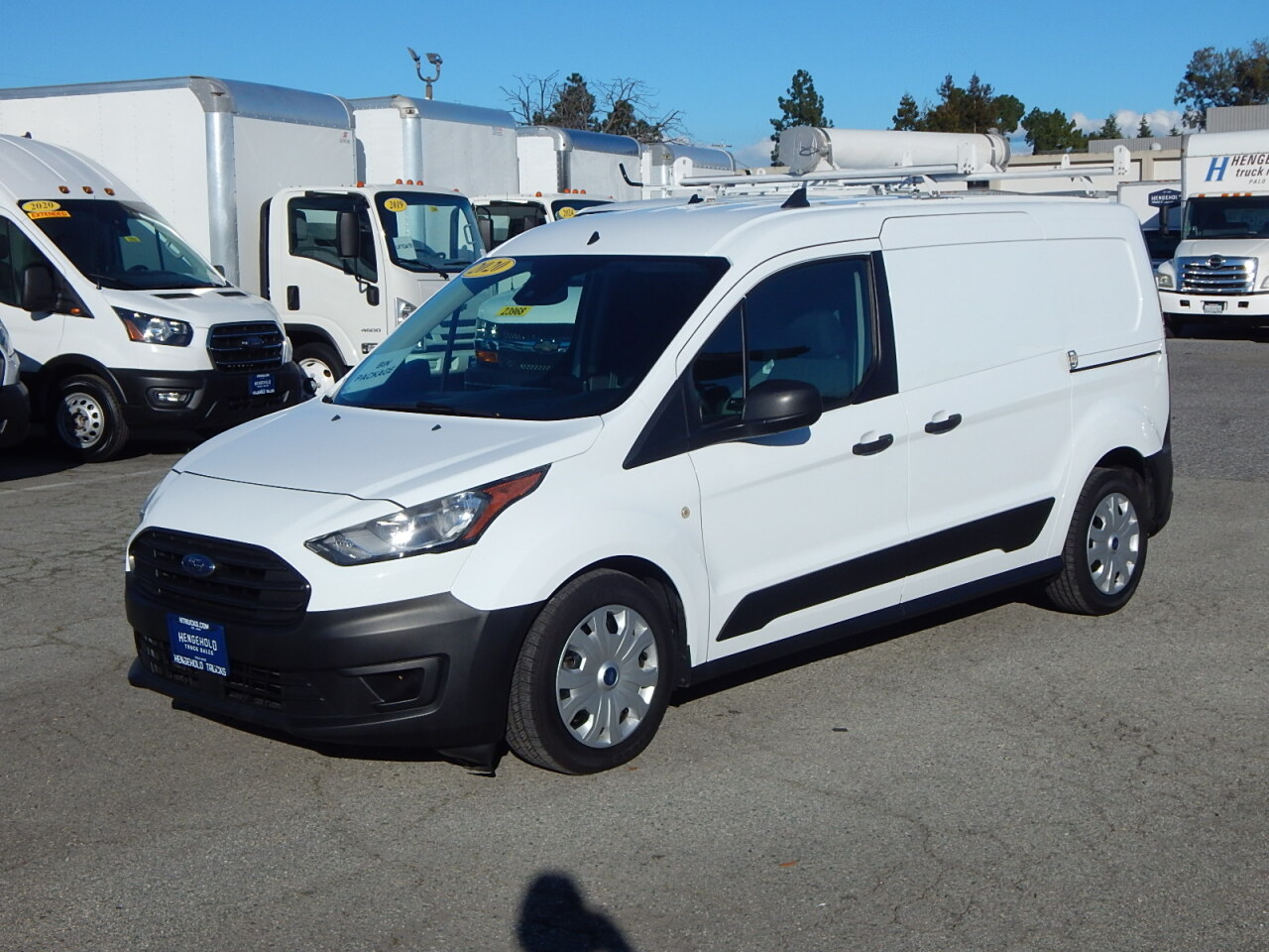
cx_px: 634
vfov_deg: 30.3
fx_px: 1760
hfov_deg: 39.7
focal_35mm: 48
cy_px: 476
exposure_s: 1/1250
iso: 125
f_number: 7.4
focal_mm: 8.6
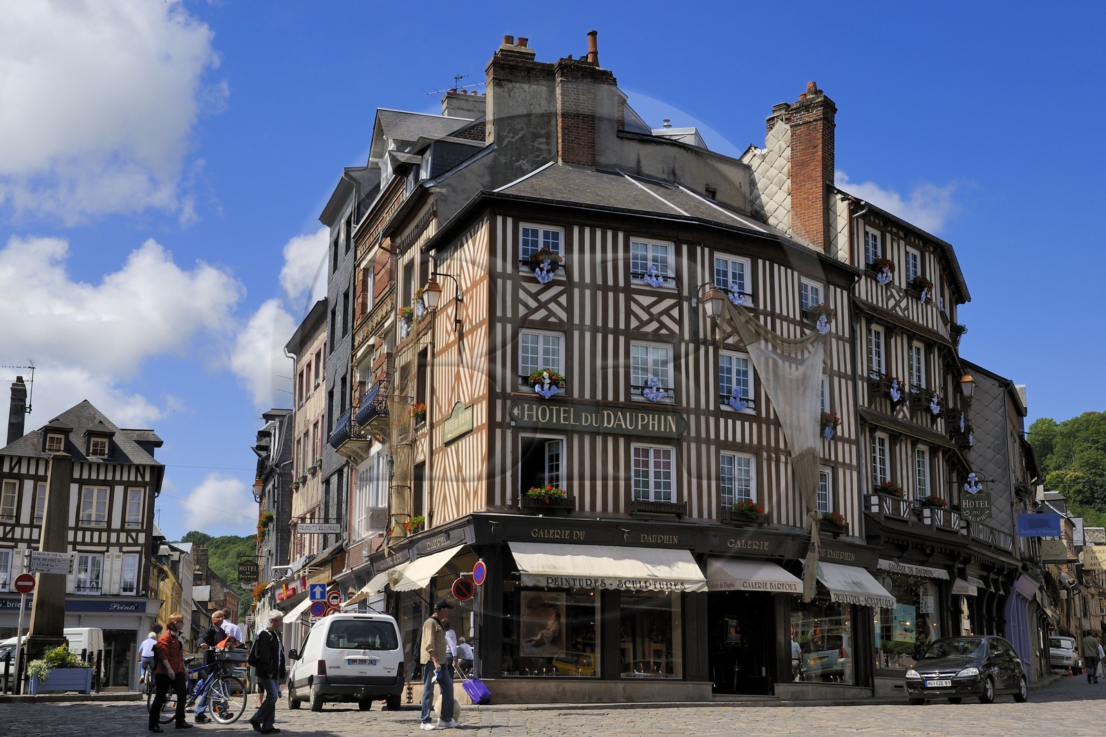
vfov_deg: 28.1
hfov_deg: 41.1
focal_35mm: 48
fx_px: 1474
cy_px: 368
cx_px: 553
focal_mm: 48
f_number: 14
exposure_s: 1/200
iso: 200
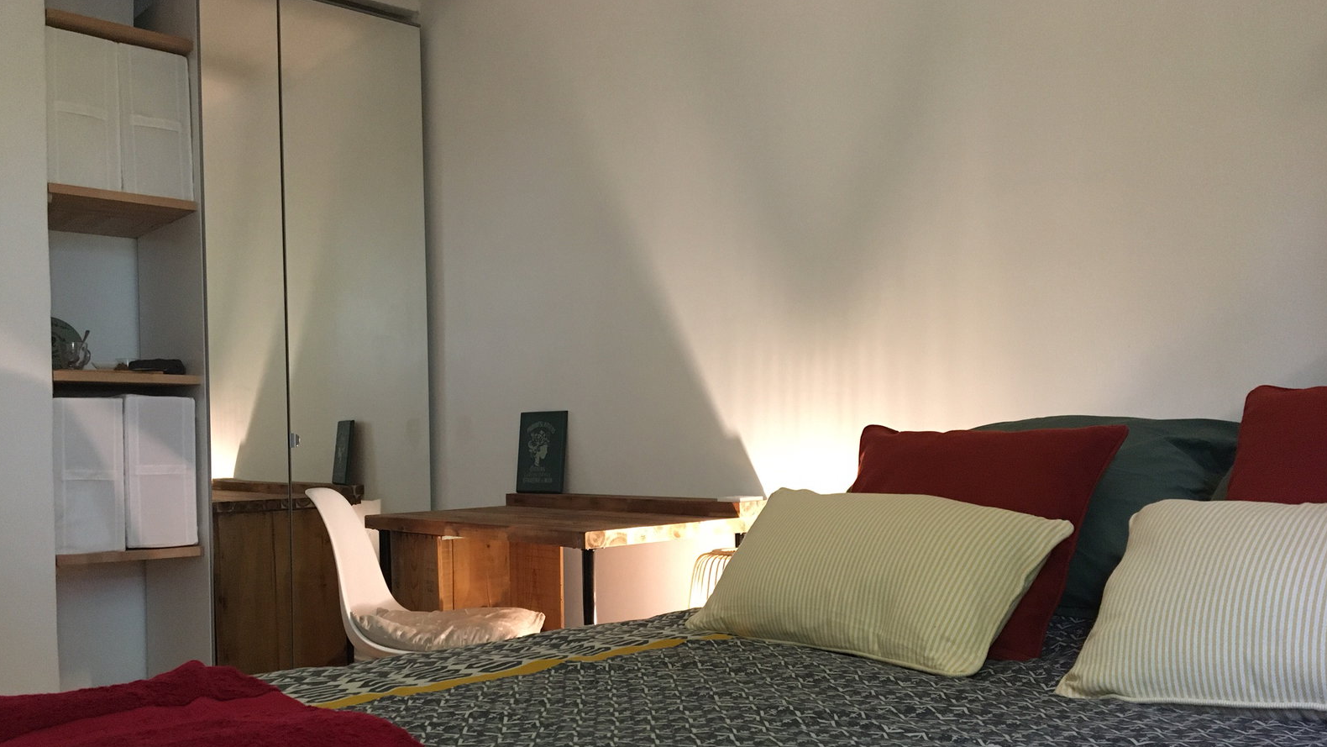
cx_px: 666
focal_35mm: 32
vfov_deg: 36.5
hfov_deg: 61.0
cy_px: 468
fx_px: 1126
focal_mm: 4.15
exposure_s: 1/17
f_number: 2.2
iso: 200
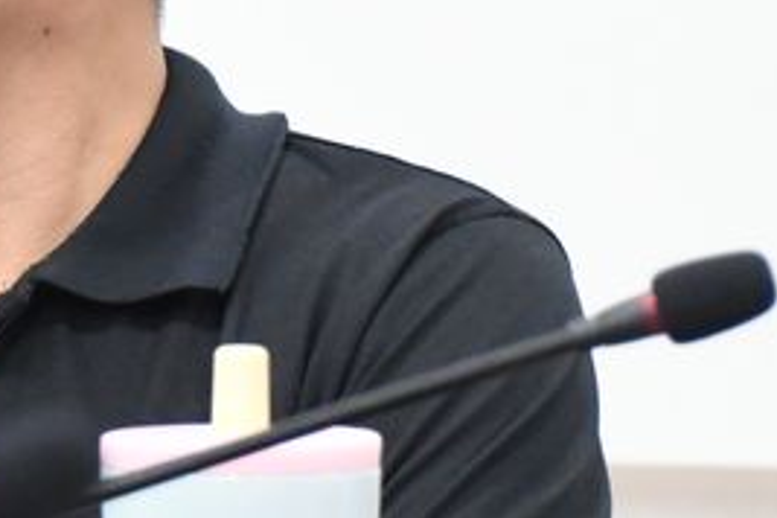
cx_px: -87
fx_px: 17395
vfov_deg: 1.7
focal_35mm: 806
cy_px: 80
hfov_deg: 2.6
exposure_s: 1/50
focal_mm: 140
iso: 5000
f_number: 6
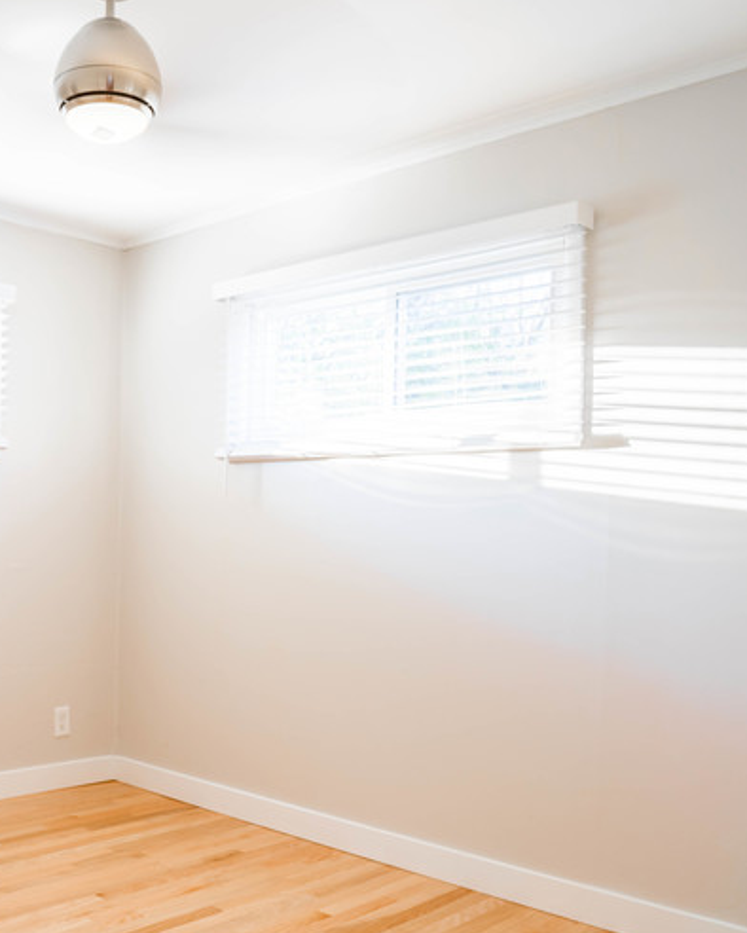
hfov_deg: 40.6
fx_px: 967
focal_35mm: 35
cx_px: 154
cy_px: 565
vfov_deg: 51.1
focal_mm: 17
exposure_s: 1/40
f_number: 4.5
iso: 125
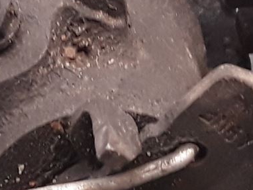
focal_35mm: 150
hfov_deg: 13.2
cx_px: 123
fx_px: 1097
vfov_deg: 9.9
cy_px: 99
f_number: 1.9
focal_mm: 2.91
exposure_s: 1/50
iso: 64
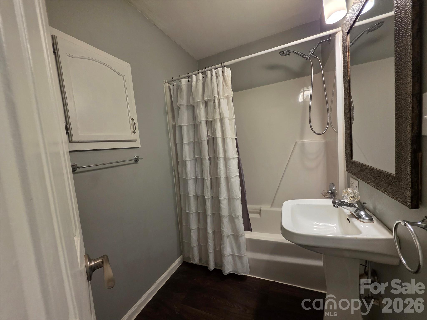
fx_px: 160
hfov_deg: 106.2
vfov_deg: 89.9
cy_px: 160
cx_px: 214
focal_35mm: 13
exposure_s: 1/120
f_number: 1.9
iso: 250
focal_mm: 2.2
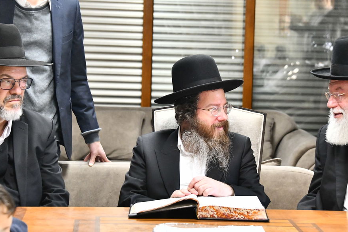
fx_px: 1111
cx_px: 204
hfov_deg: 17.8
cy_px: 91
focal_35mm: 115
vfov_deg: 11.9
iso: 3200
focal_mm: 72
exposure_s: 1/125
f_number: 5.6
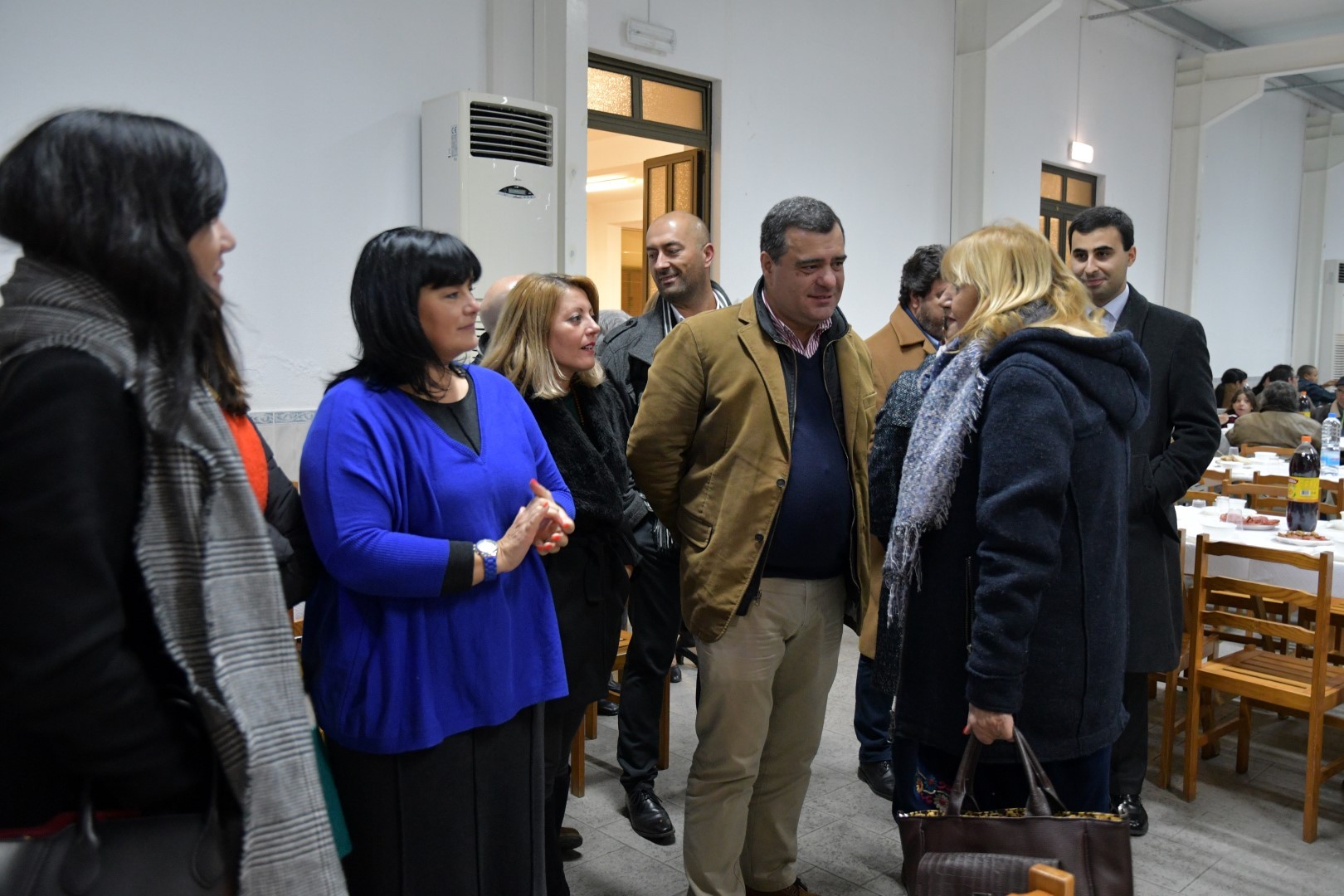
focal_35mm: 30
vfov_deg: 43.6
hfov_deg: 61.9
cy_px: 448
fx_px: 1120
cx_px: 672
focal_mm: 20
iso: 1600
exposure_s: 1/80
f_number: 3.2
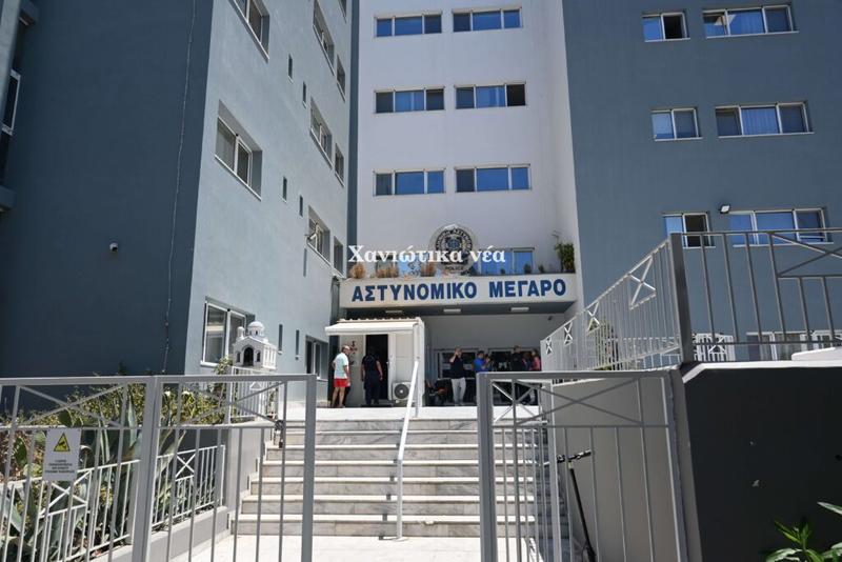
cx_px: 421
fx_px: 562
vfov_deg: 53.2
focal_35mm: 24
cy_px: 281
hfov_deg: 73.7
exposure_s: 1/400
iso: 100
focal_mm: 16
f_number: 7.1
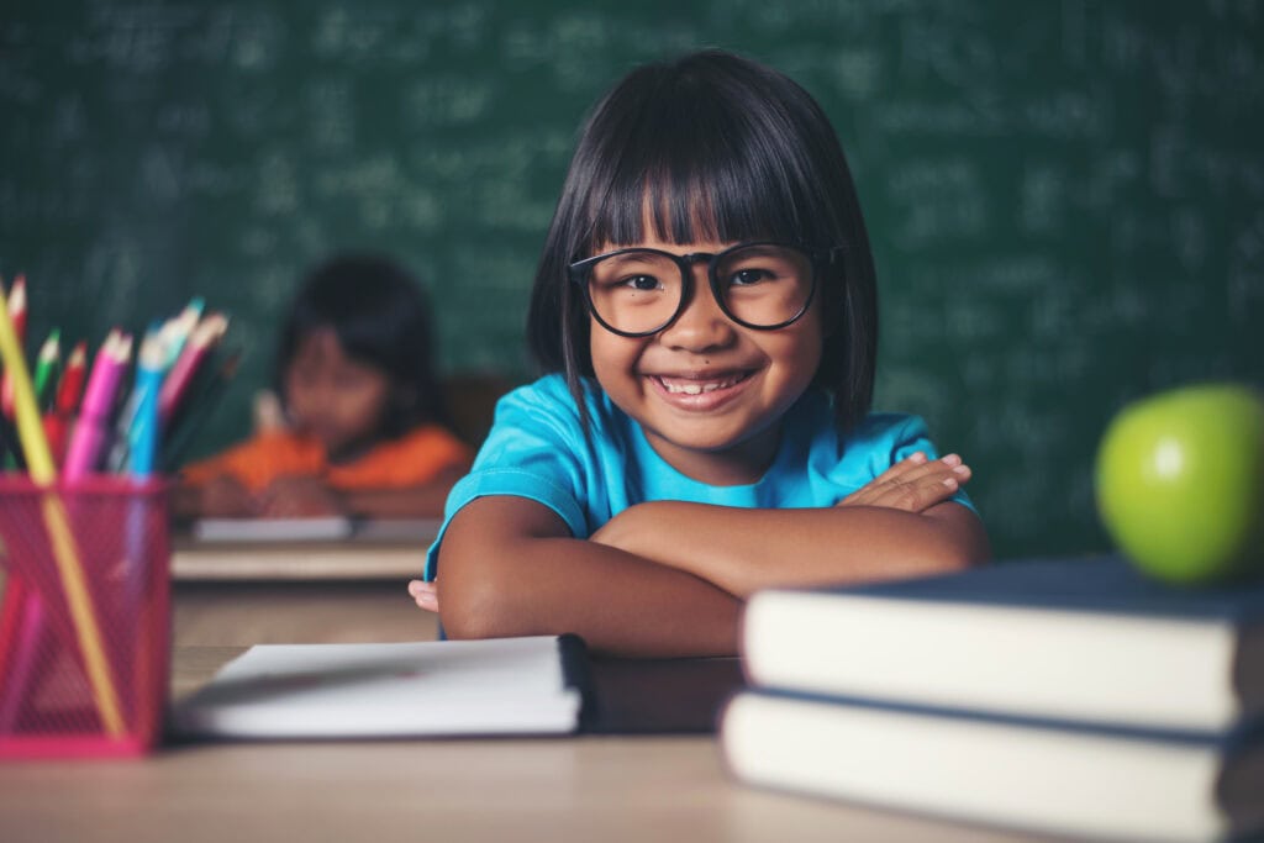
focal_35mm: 50
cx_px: 632
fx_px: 1756
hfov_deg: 39.6
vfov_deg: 27.0
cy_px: 422
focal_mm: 50
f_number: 2
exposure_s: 1/200
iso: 100
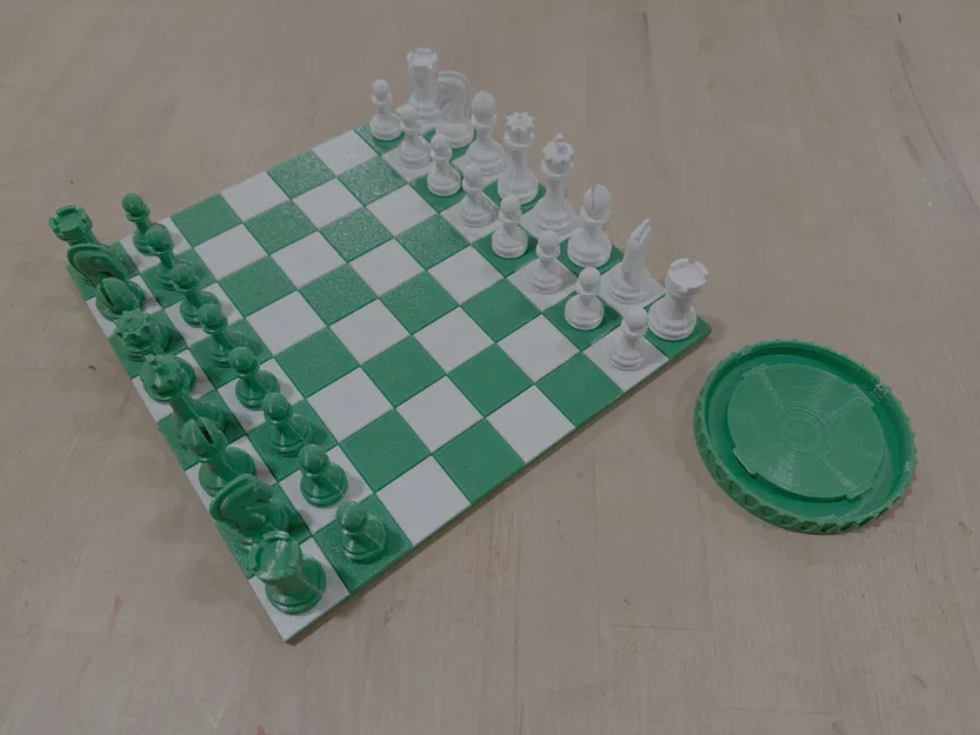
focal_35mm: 24
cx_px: 490
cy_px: 368
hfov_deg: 71.6
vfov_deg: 56.8
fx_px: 680
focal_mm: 6.76
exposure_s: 1/120
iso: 200
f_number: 1.78
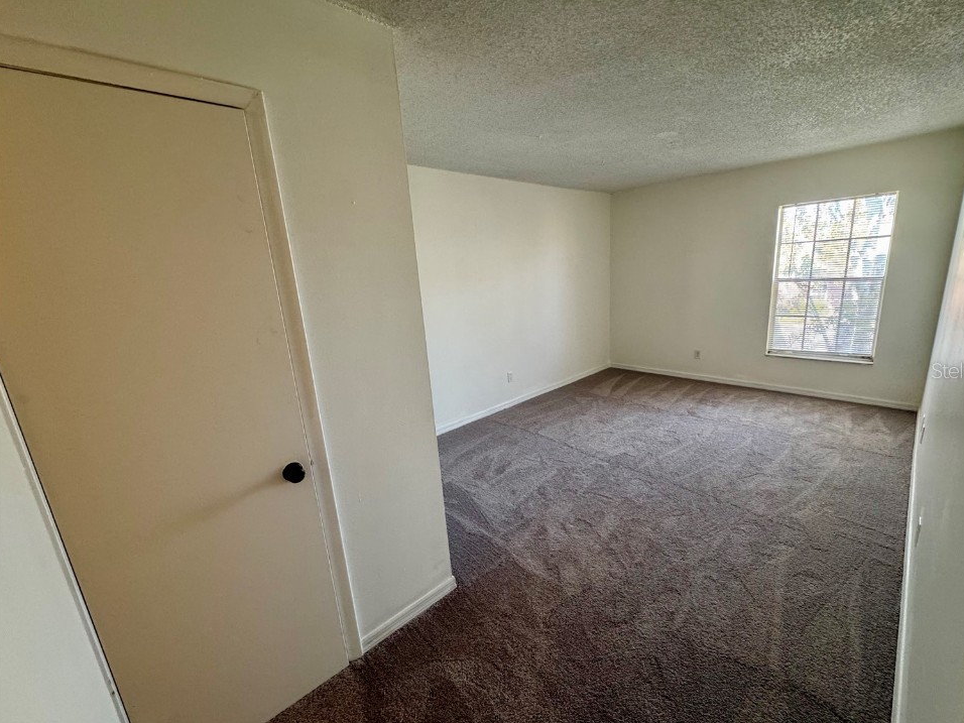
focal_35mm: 15
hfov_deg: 98.1
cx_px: 510
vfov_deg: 81.7
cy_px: 370
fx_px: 418
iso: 250
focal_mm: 2.22
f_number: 2.2
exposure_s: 1/60
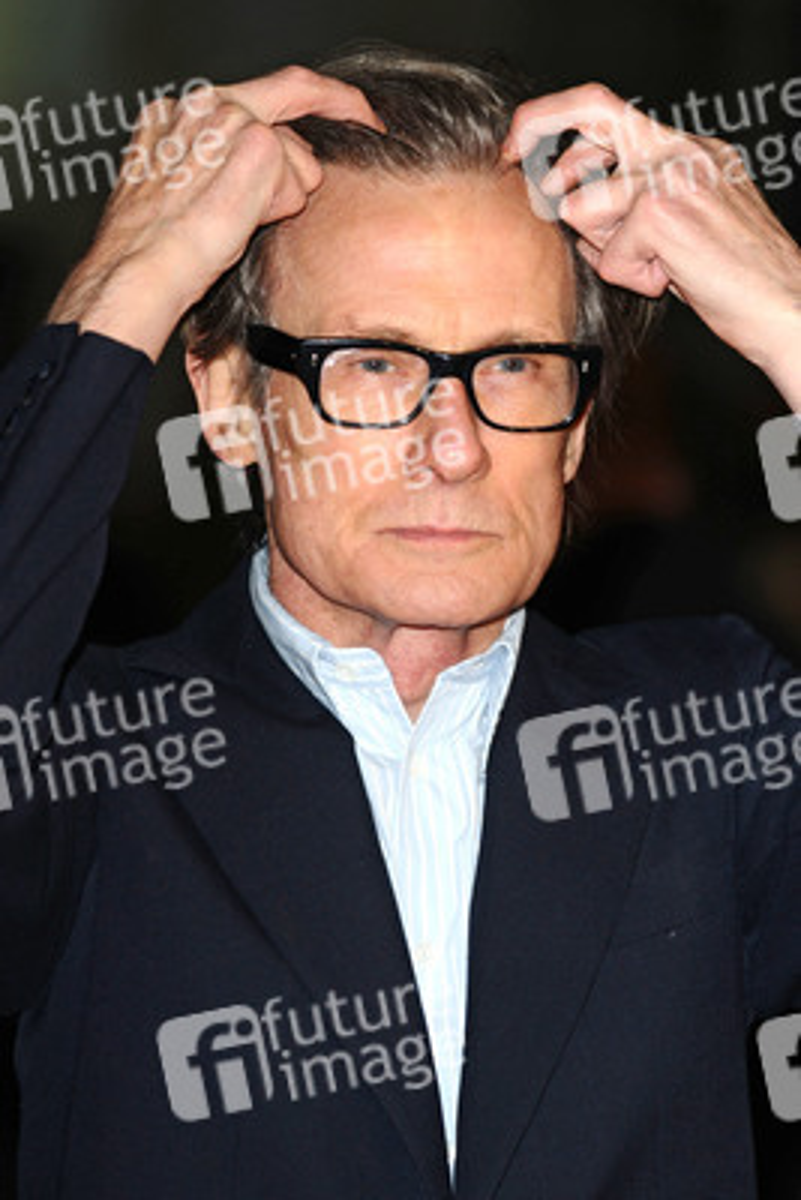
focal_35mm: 278
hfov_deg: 5.0
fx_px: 9253
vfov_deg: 7.4
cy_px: 600
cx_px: 400
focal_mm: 185
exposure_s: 1/200
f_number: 4.5
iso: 320
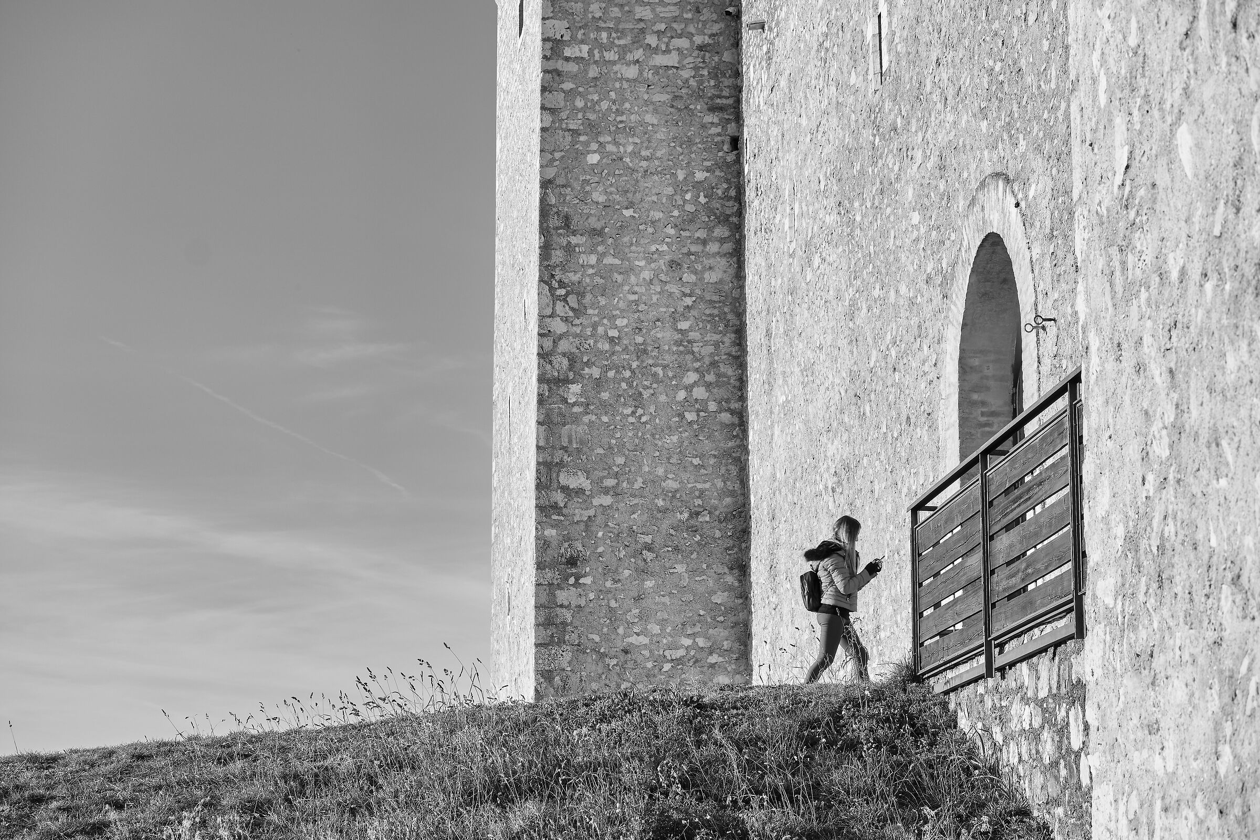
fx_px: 2625
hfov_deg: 27.0
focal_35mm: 75
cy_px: 420
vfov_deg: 18.2
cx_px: 630
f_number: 8
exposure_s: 1/160
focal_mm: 50
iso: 200
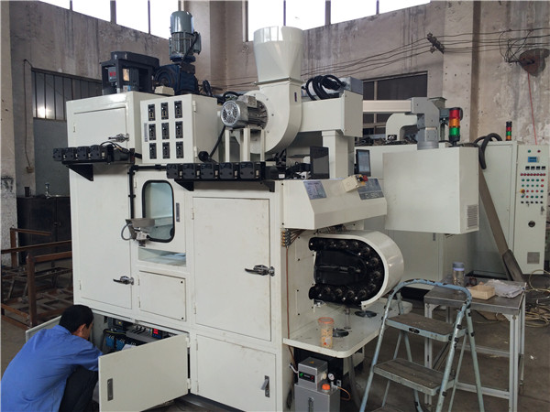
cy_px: 206
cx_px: 275
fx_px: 461
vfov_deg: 48.2
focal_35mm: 29
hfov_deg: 61.7
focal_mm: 4.15
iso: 50
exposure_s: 1/60
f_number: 2.2
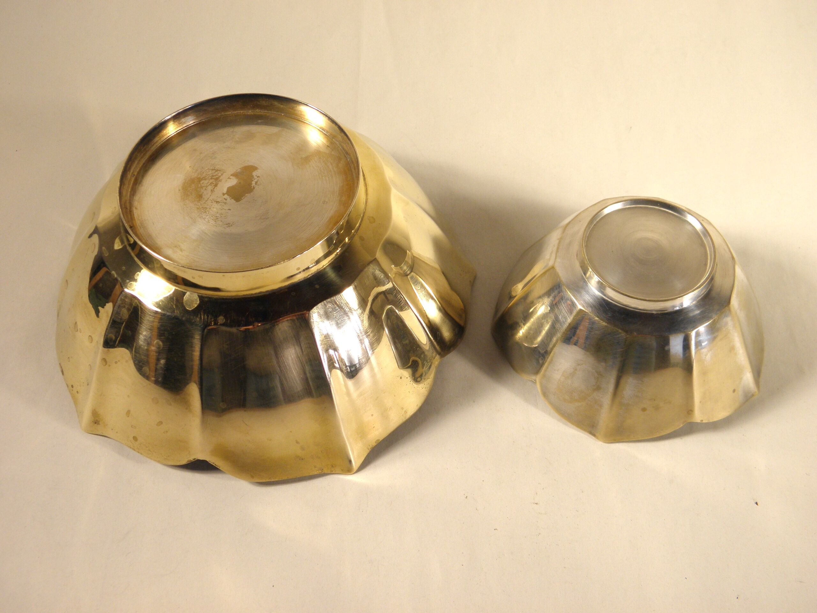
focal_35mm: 41
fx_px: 968
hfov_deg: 45.8
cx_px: 408
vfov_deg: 35.1
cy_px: 306
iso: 100
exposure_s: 1/60
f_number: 3.8
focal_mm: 7.5
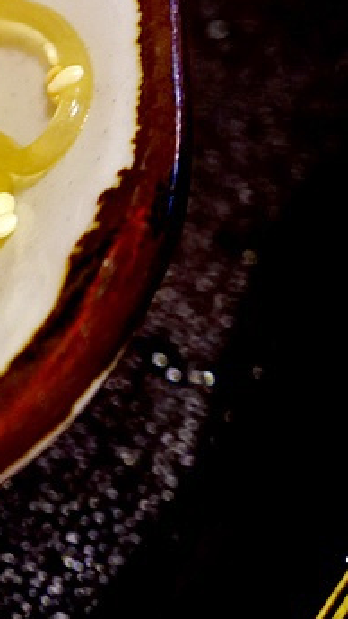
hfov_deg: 9.4
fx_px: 1838
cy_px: 116
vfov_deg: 18.9
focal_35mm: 112
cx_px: -542
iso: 1600
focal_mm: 24
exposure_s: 1/30
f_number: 4
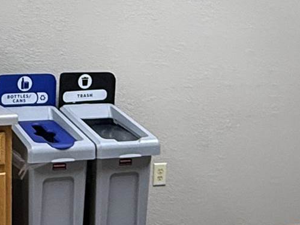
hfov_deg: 22.3
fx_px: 745
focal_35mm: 86
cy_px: 54
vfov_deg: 17.1
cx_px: 35
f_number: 2.2
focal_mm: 2.22
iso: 250
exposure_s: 1/120
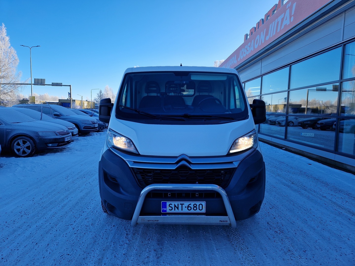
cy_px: 133
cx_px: 178
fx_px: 236
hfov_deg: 73.9
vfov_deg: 58.9
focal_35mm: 23
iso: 50
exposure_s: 1/694
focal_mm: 5.4
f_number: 1.8
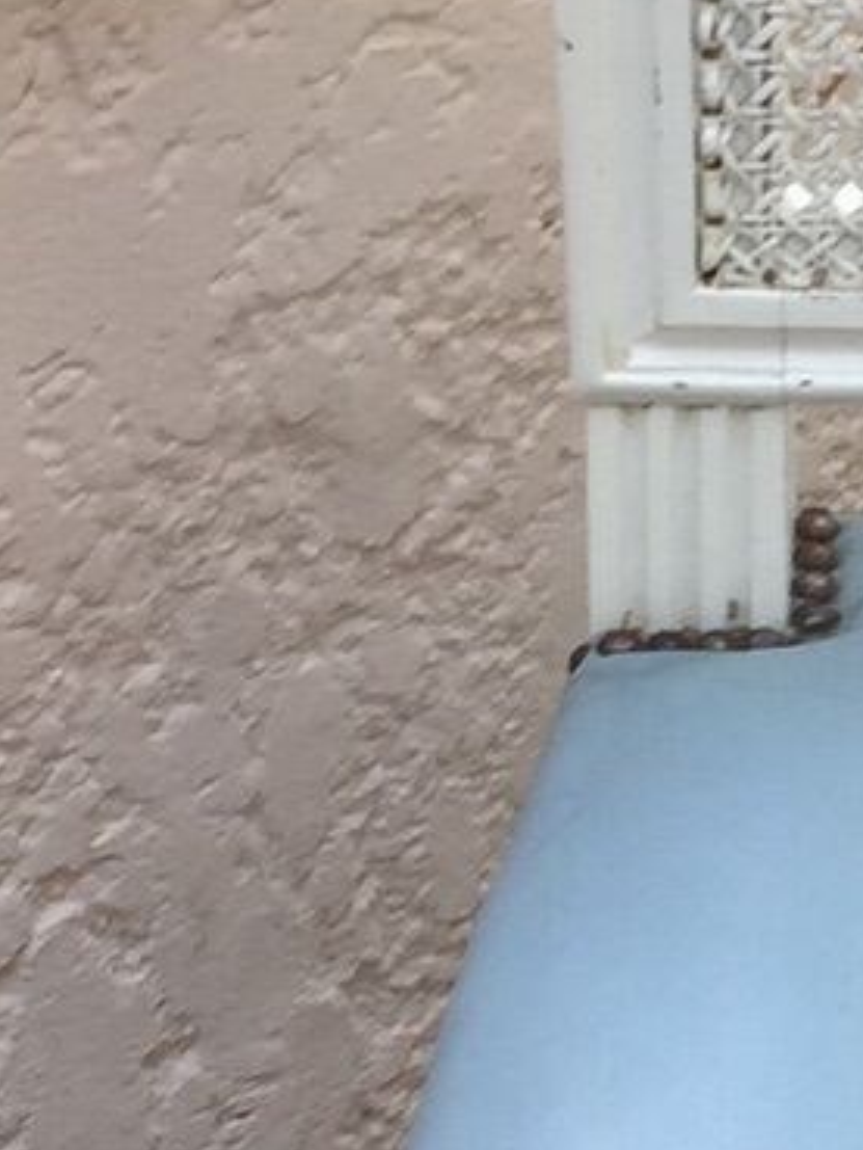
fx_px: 5349
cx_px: 1386
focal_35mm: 161
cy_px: 757
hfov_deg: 8.9
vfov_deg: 12.3
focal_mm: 4.15
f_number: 2.2
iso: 32
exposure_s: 1/182
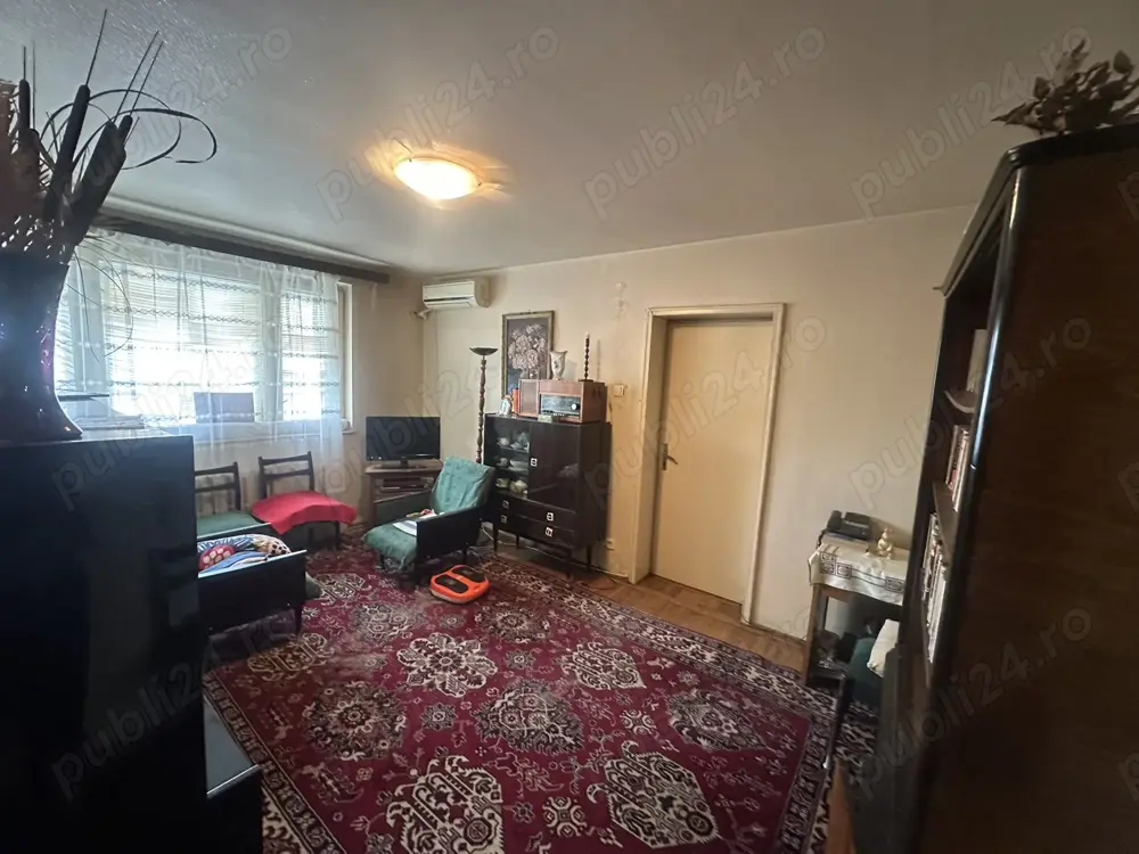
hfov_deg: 102.1
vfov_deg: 85.7
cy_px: 427
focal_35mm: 14
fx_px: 461
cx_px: 570
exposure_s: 1/50
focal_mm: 2.22
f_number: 2.2
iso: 800
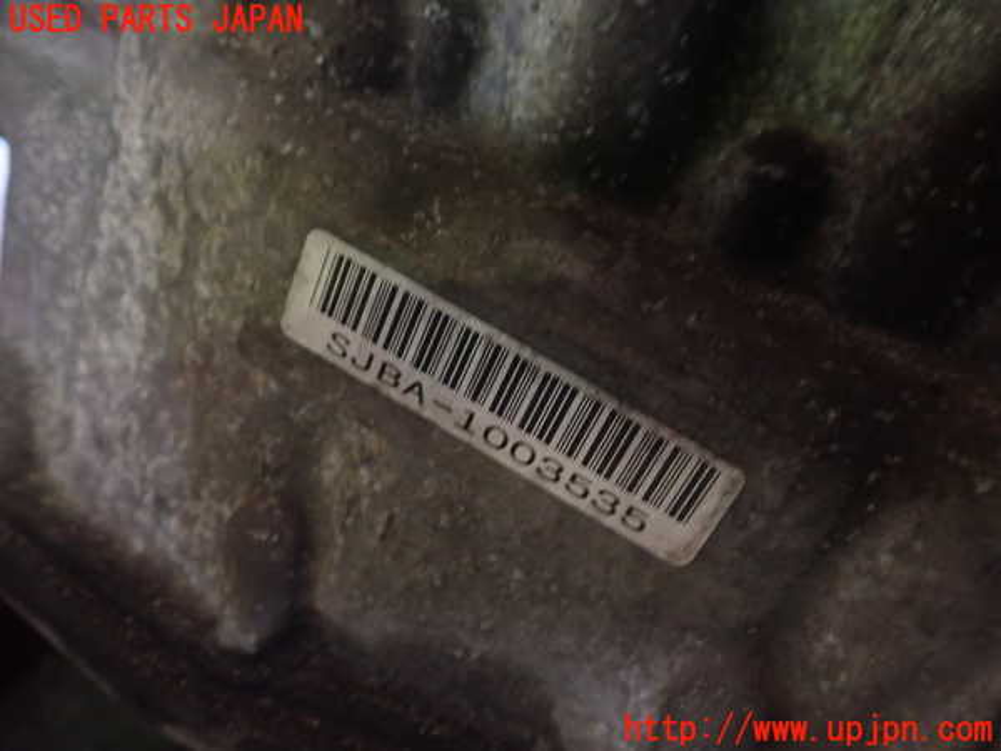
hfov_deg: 60.0
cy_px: 376
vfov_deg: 46.8
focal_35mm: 30
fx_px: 868
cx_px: 500
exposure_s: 1/30
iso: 640
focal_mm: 5.4
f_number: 2.3
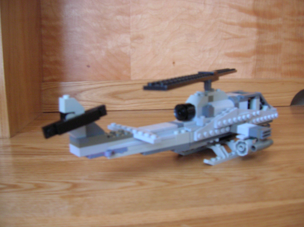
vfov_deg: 41.7
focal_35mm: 34
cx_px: 152
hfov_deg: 54.0
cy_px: 114
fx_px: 298
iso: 200
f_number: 2.9
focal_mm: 5.7
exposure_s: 1/1.7
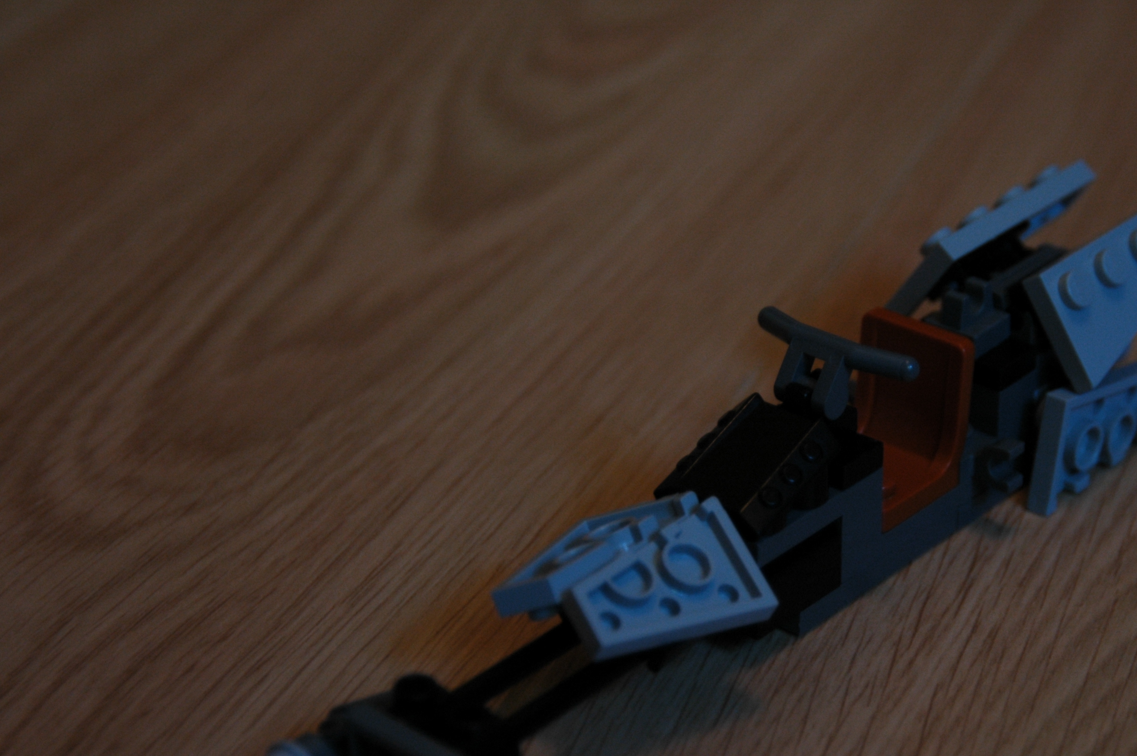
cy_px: 471
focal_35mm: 108
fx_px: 3397
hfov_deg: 19.0
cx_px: 678
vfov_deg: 12.7
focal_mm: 55
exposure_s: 1/13
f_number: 5
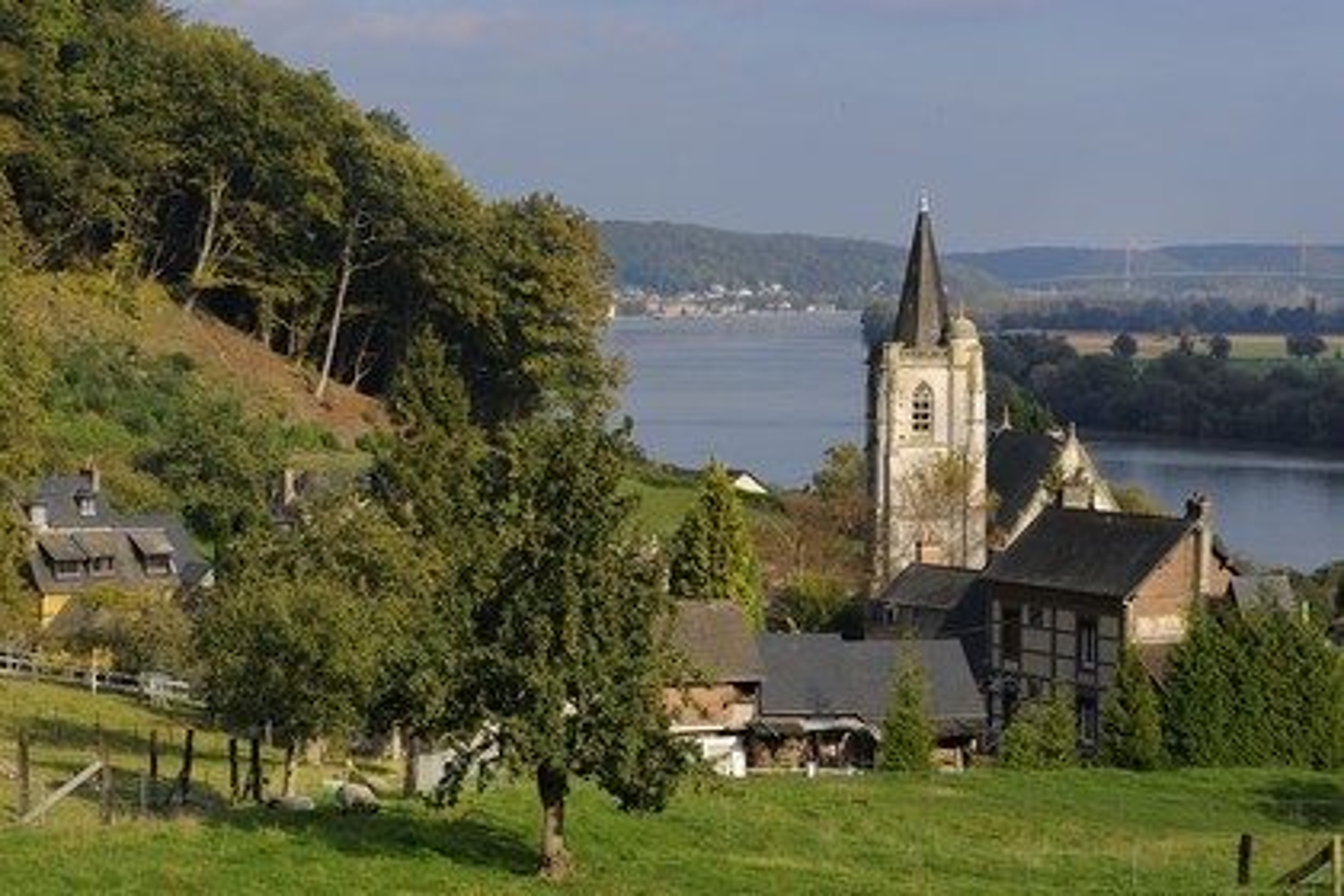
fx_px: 3546
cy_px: 448
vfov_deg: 14.4
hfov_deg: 21.5
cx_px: 672
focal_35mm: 95
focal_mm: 95
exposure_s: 1/200
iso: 200
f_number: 10
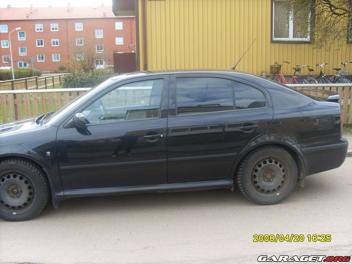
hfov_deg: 49.0
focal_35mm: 38
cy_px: 132
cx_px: 176
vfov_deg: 37.7
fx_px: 386
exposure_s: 1/180
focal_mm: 6.3
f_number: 3
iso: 80
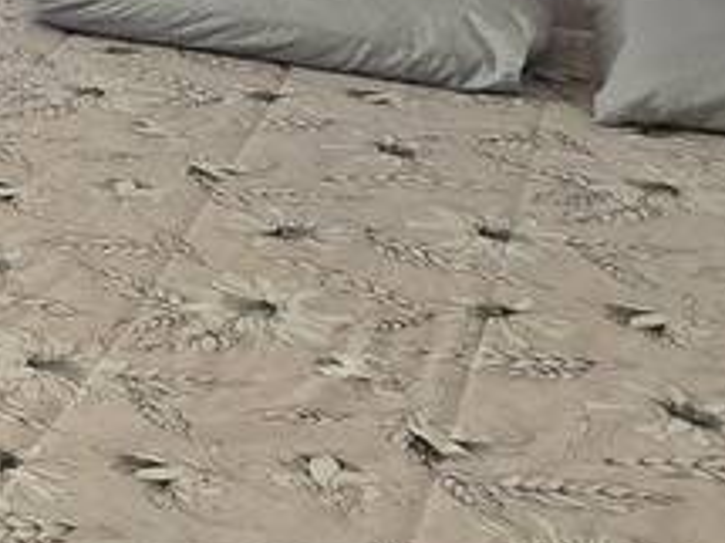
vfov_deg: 15.0
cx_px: -1055
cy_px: -391
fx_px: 1821
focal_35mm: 87
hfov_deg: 14.3
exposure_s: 1/60
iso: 125
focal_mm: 2.2
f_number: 2.2
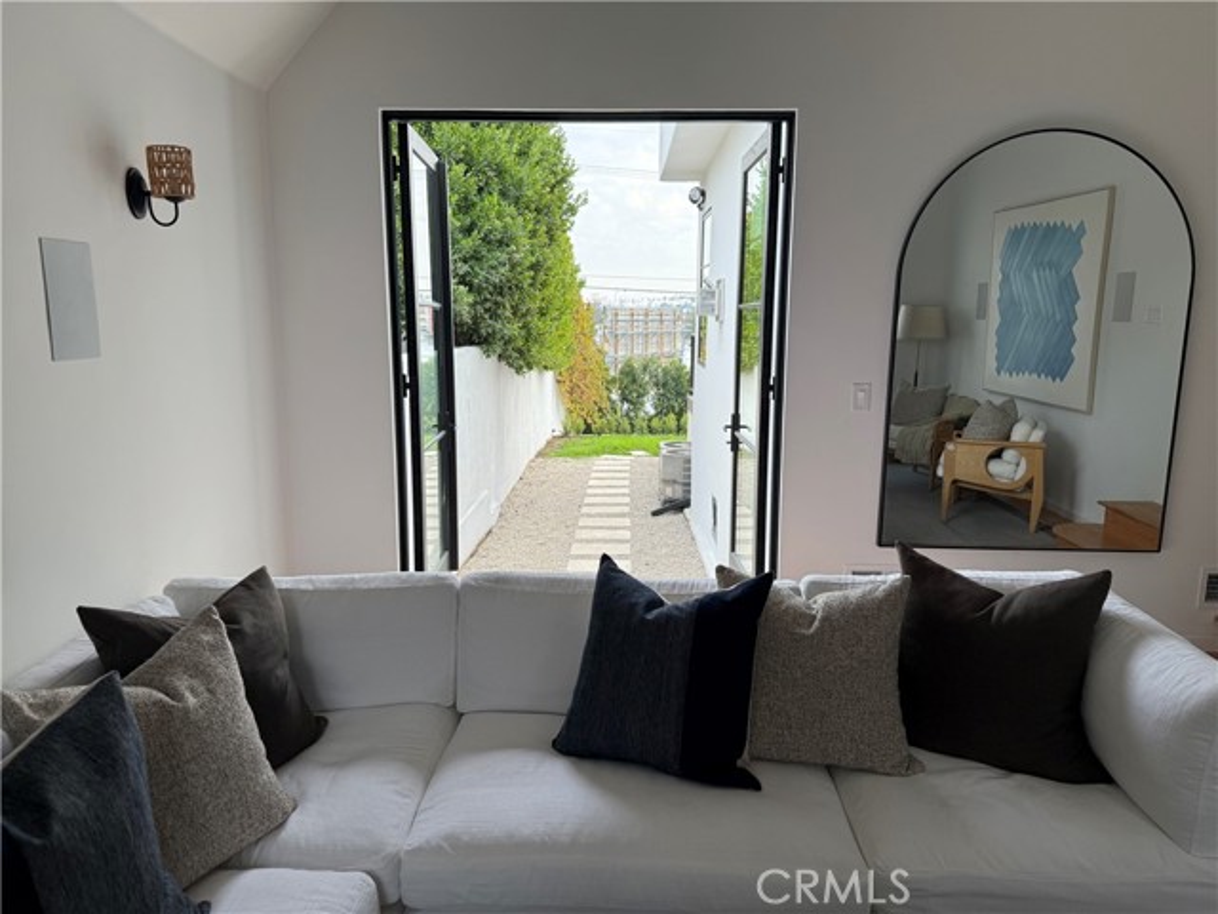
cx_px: 609
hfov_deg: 71.6
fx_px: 844
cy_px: 457
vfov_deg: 56.8
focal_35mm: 24
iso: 80
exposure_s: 1/416
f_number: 1.78
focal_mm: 6.76
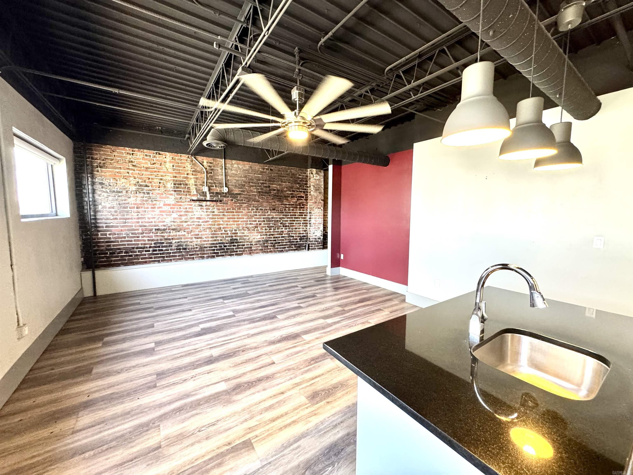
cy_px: 238
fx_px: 256
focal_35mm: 14
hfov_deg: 102.1
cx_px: 316
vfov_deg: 85.7
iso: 500
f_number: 2.2
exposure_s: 1/60
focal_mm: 2.22
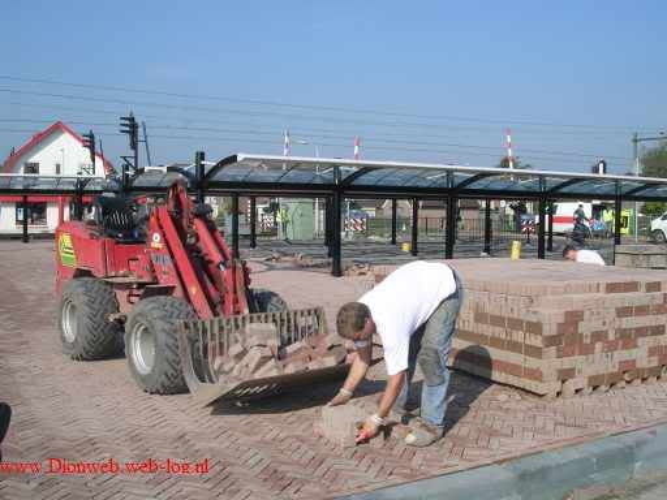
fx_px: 732
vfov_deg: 37.7
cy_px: 250
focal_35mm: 38
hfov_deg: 49.0
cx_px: 334
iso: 100
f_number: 5.6
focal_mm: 5.8
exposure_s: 1/310
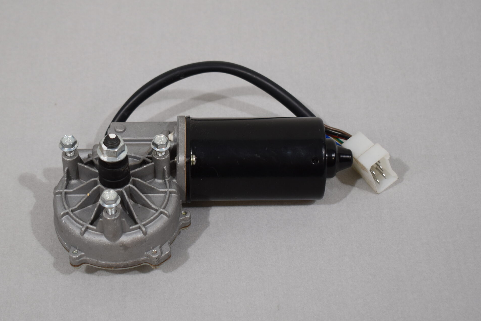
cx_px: 194
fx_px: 1029
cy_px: 150
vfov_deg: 17.7
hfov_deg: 26.3
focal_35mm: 77
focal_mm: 38
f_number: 5.6
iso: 400
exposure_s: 1/100
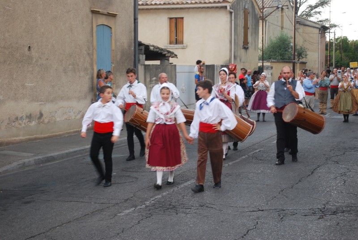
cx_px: 179
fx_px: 688
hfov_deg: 29.2
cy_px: 120
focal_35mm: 69
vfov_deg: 19.8
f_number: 5.3
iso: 320
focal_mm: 46
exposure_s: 1/30
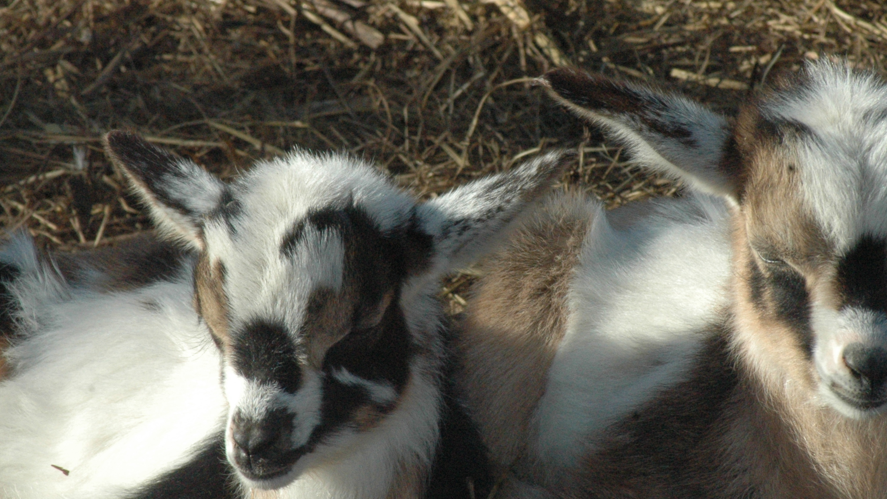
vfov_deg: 2.6
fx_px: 10888
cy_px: 224
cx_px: 503
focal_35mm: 463
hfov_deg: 4.7
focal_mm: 200
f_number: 18
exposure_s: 1/500
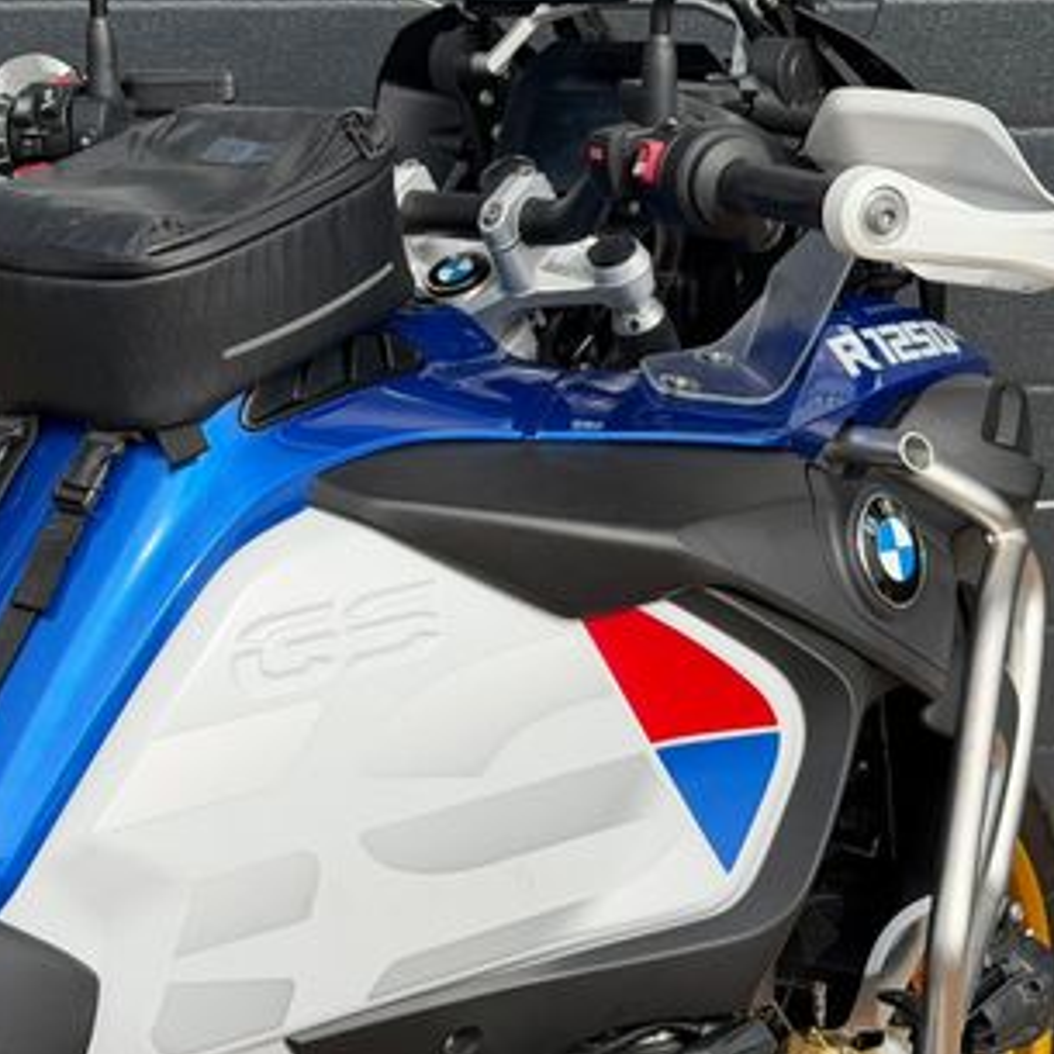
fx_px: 3066
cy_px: 363
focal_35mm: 89
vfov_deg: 19.5
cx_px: 401
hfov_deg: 19.5
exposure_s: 1/4329
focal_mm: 6.76
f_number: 1.78
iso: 64
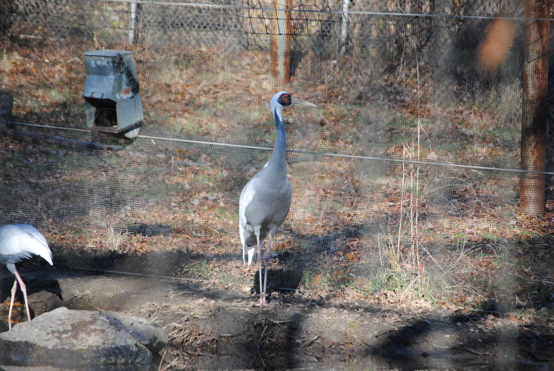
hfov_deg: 7.2
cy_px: 186
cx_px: 277
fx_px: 4391
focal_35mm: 285
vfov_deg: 4.8
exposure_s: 1/320
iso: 400
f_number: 5.6
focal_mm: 190
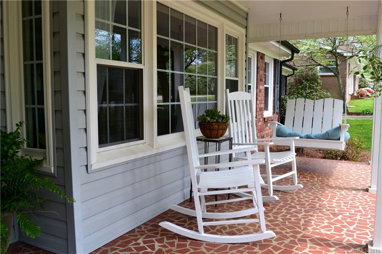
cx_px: 191
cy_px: 127
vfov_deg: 43.6
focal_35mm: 30
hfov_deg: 61.9
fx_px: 318
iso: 400
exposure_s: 1/125
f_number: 9
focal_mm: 20
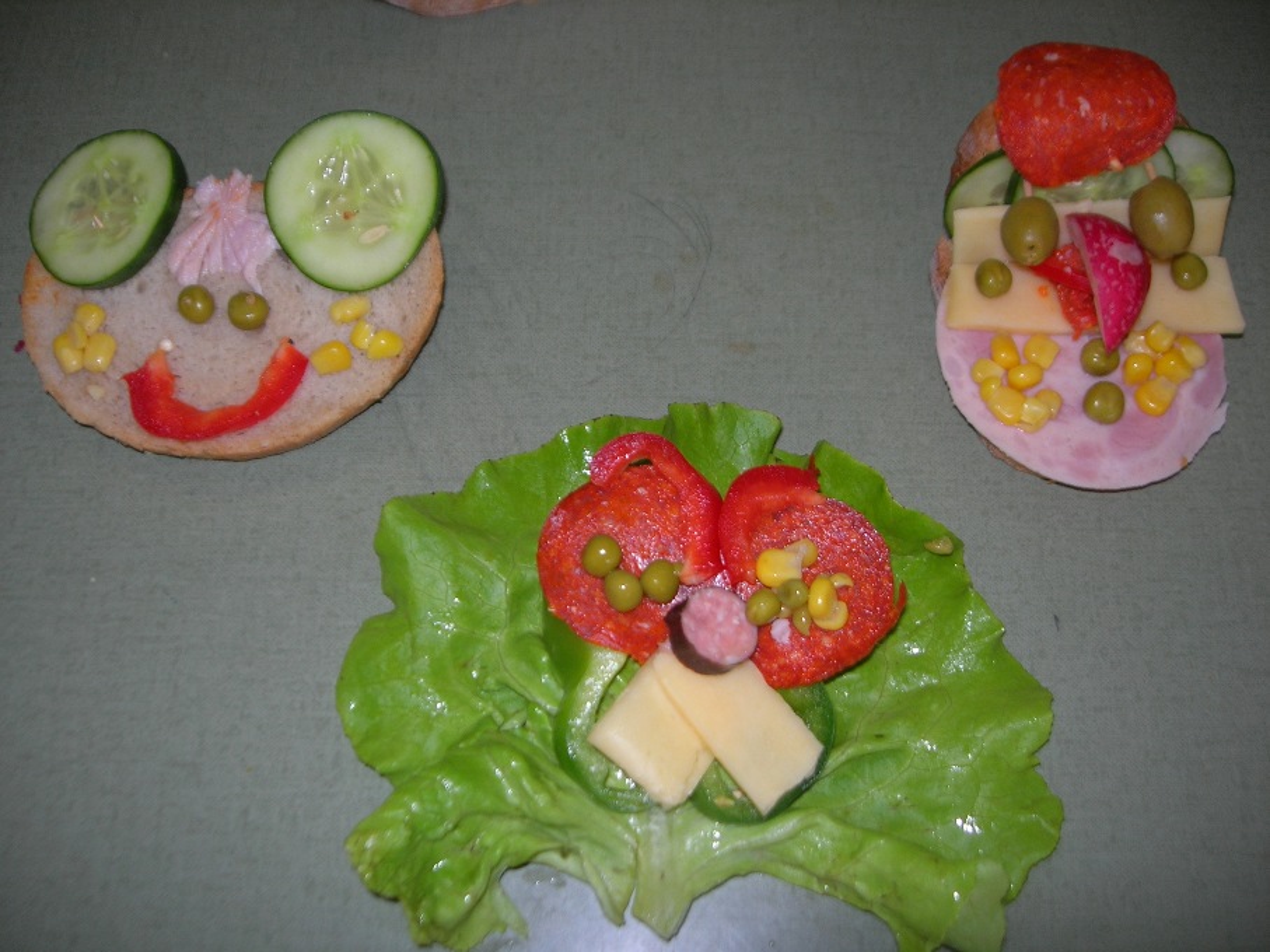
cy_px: 476
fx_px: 1394
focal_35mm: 38
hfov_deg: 49.0
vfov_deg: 37.7
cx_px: 635
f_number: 2.8
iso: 64
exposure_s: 1/60.1
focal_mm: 7.8
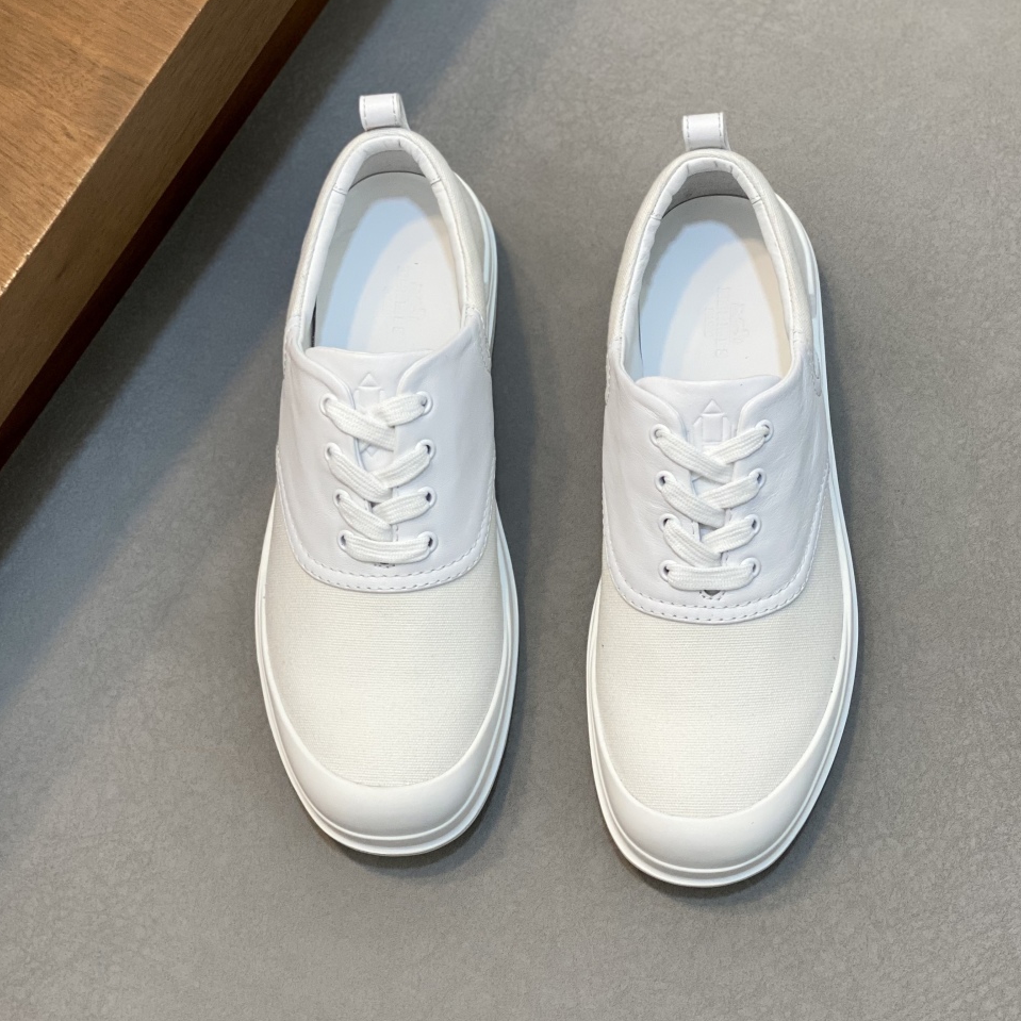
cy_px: 540
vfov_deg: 25.0
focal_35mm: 69
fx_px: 2303
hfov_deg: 25.0
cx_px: 503
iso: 80
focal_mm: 6
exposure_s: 1/100
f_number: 2
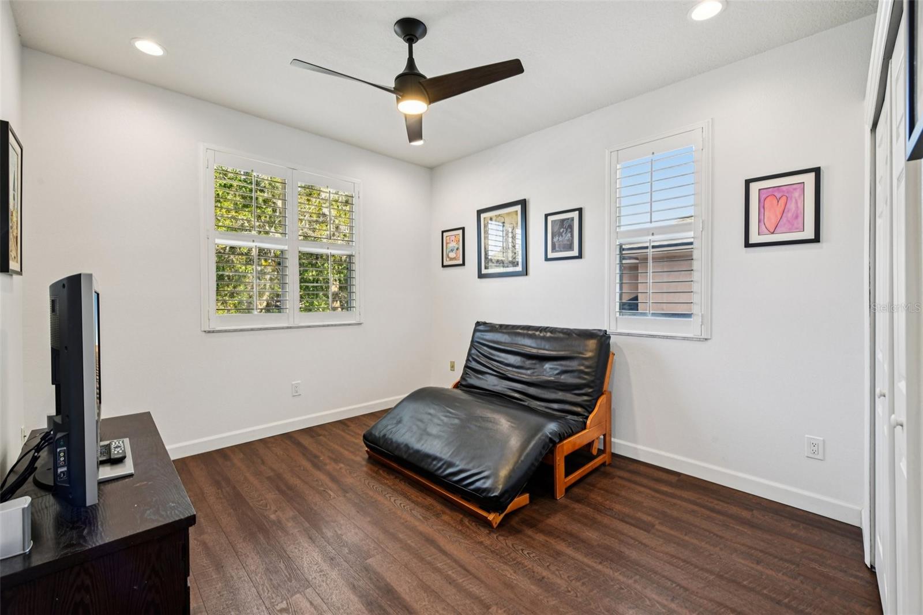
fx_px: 359
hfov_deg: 104.3
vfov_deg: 81.2
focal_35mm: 14
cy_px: 308
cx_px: 462
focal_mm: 14
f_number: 8
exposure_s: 1/13
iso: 400
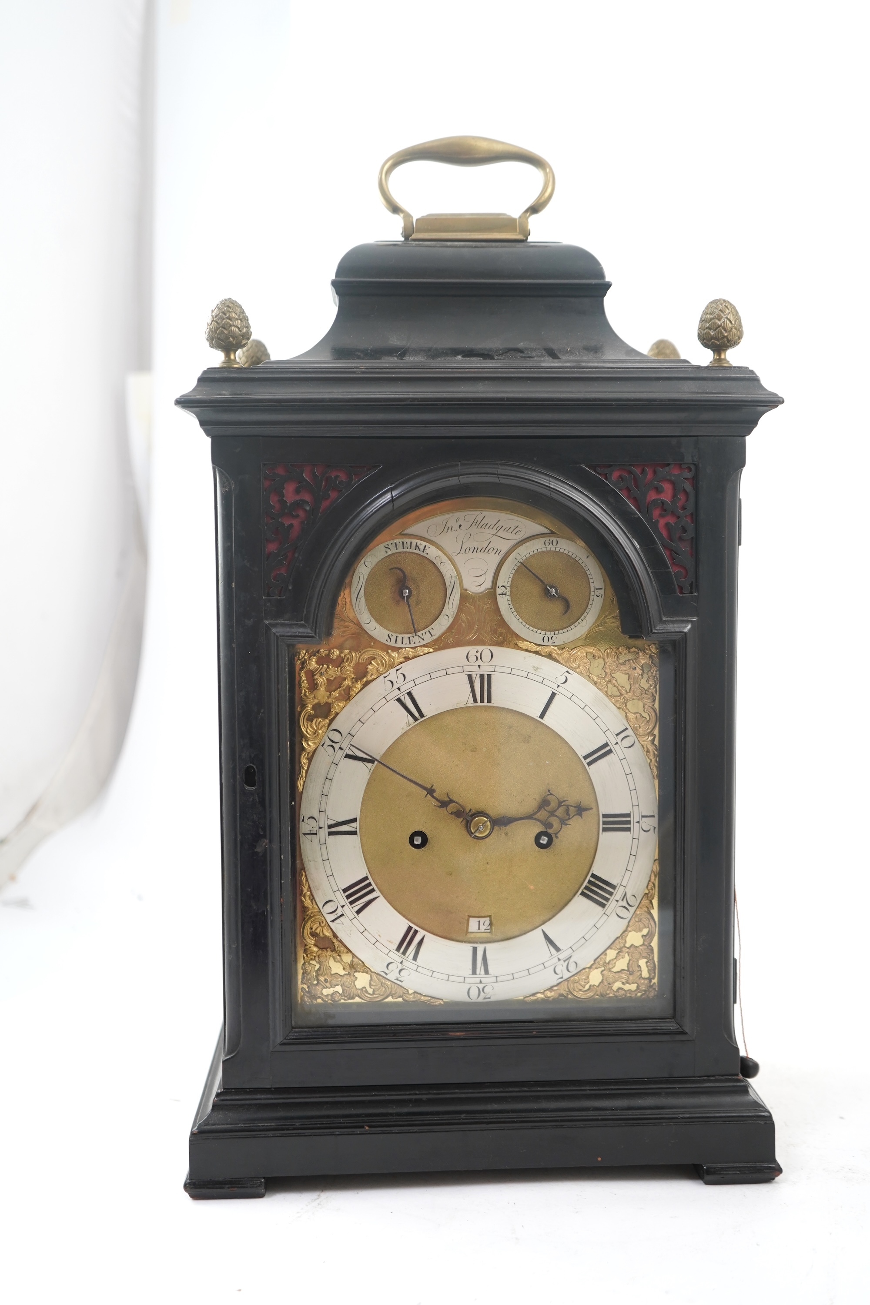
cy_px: 652
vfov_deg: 51.9
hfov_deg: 35.9
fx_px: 1341
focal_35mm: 37
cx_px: 435
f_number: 4
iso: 640
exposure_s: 1/80
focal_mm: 37
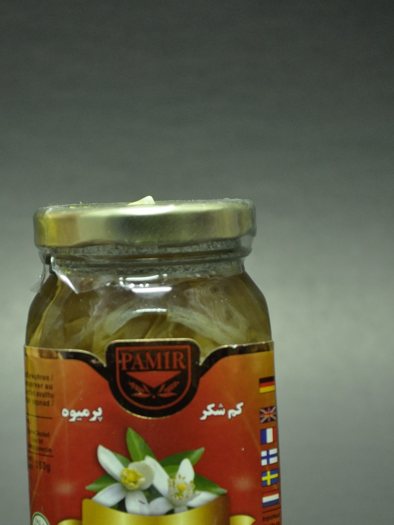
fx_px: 1654
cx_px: 153
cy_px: 365
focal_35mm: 109
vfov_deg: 18.0
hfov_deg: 13.6
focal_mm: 52
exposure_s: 1/30
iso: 1250
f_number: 5.6
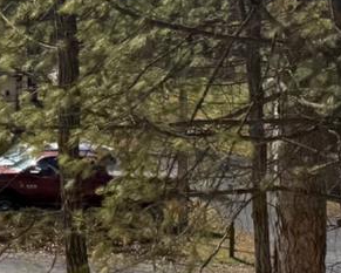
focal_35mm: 116
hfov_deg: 12.6
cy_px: -4
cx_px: -499
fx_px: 1171
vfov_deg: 13.1
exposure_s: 1/4975
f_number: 1.78
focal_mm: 6.76
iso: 80
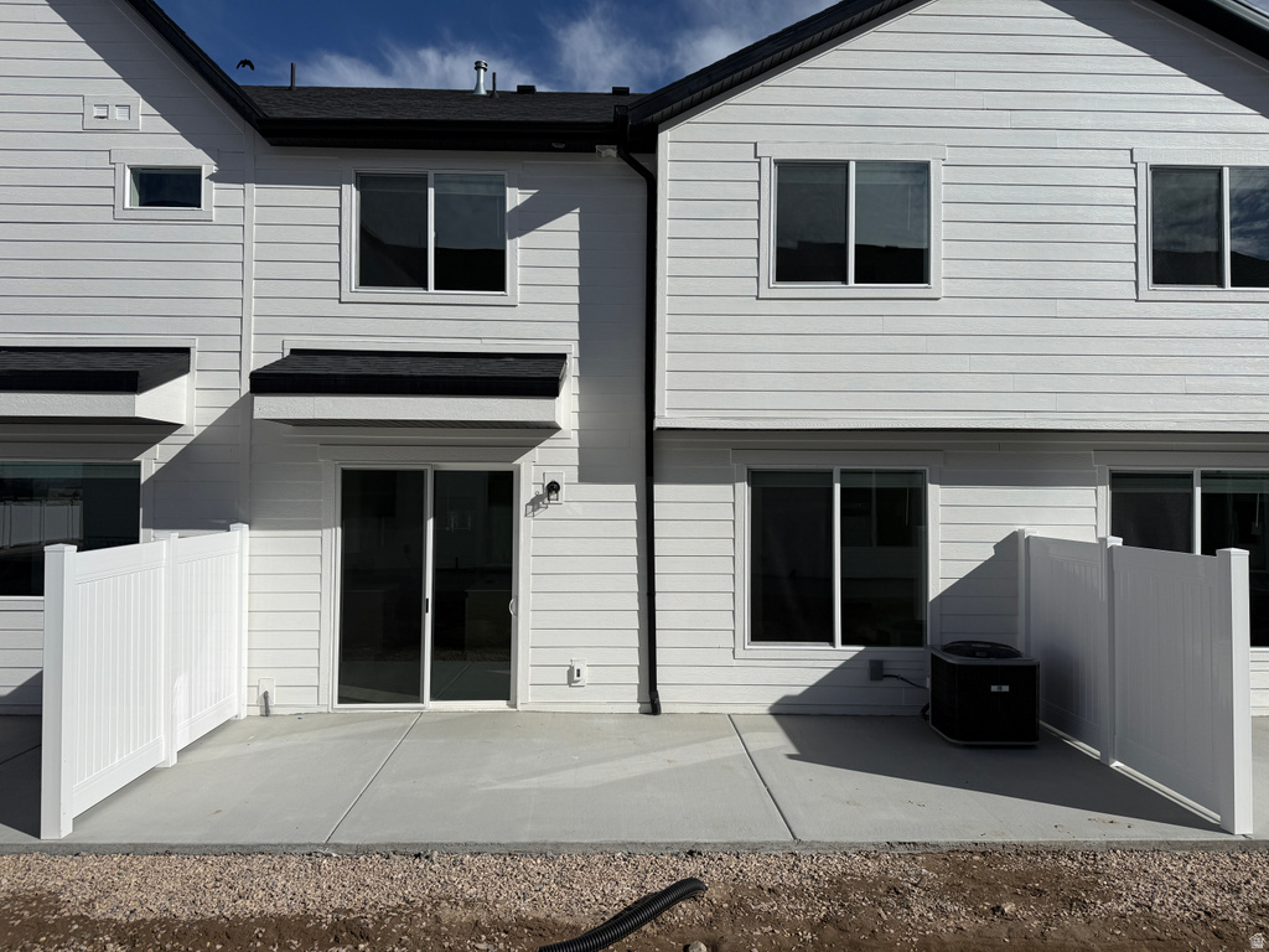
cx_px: 634
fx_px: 880
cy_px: 476
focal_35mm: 24
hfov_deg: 71.6
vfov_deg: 56.8
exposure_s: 1/14286
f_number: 1.78
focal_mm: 6.76
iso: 80
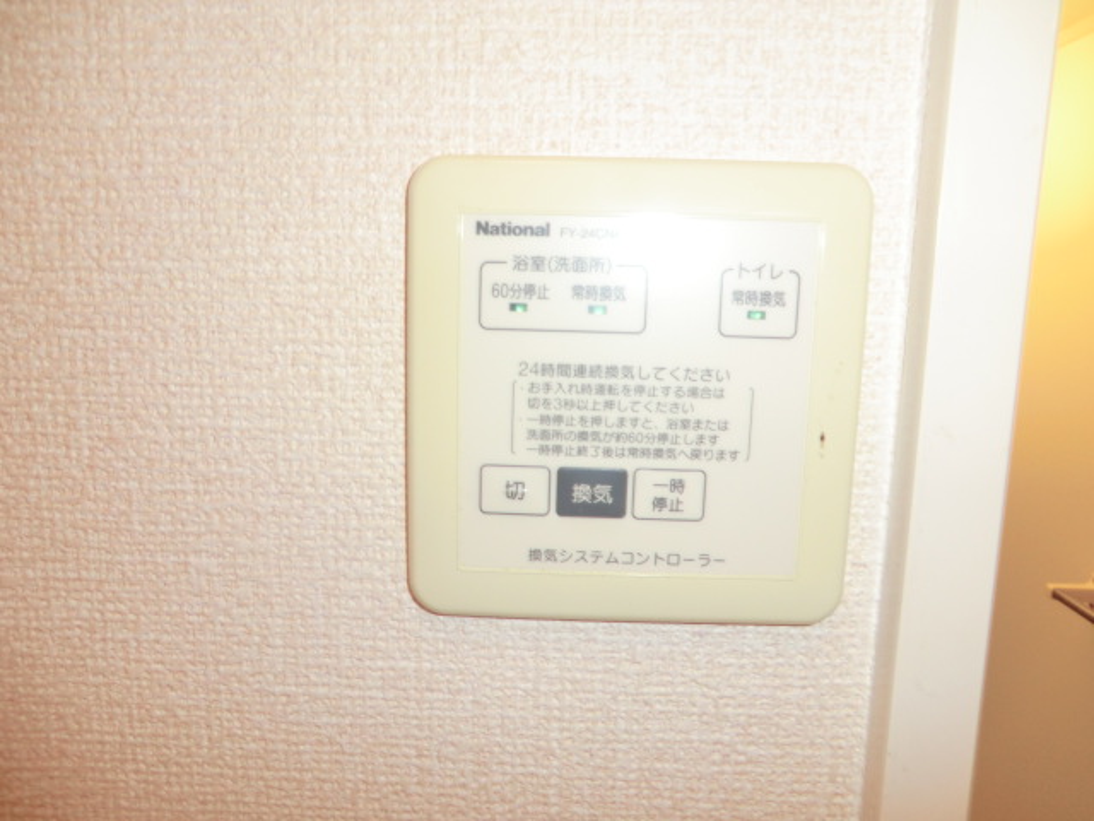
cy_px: 410
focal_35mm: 24
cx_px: 547
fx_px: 758
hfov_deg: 71.6
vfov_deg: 56.8
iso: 200
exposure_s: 1/40
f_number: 3.2
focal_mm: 4.3
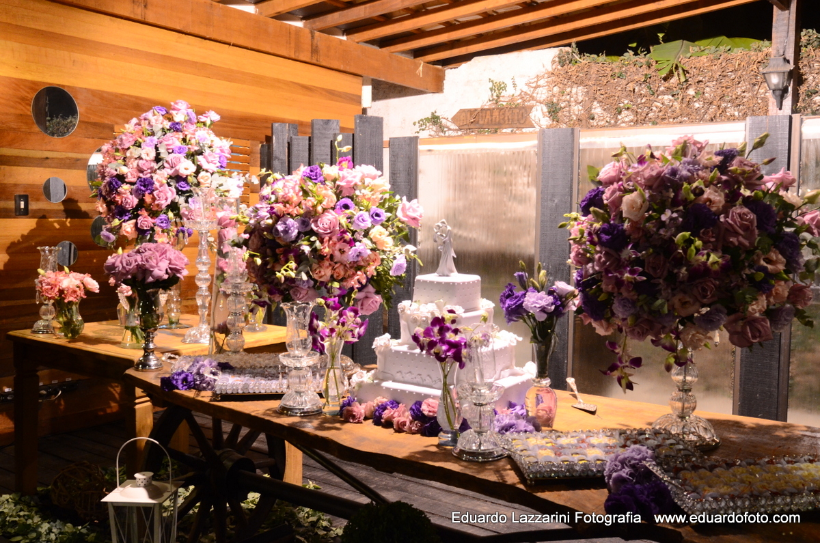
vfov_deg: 36.7
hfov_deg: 53.2
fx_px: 818
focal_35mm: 36
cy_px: 272
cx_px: 410
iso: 1600
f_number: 8
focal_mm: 24
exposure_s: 1/3
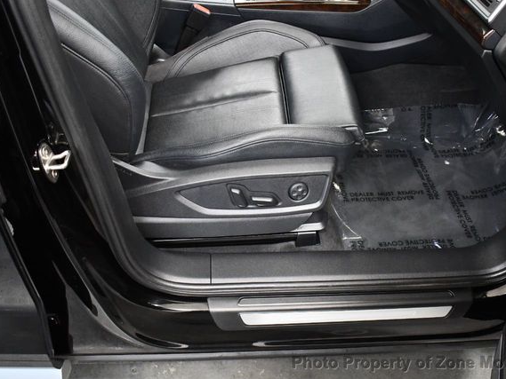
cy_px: 190
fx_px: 570
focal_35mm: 39
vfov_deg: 36.8
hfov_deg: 47.8
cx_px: 279
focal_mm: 18
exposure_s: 1/80
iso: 3200
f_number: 3.5
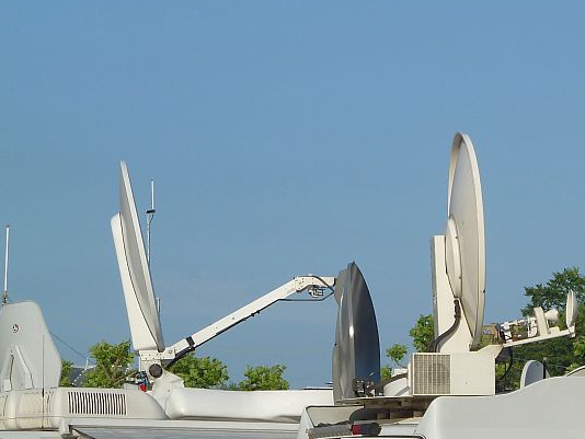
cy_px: 236
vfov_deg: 8.1
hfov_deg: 10.7
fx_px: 3111
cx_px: 542
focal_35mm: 184
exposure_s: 1/500
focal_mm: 15.8
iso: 80
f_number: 5
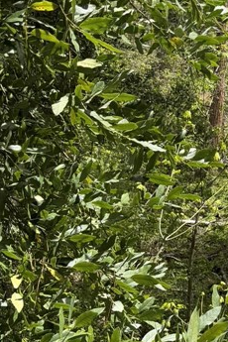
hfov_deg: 16.5
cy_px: 171
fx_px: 703
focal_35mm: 74
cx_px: 361
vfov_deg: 27.3
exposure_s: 1/2299
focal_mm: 6.76
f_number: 1.78
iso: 100
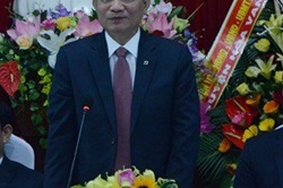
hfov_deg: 7.6
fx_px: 2120
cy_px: 58
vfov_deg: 5.1
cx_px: 146
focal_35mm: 270
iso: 3200
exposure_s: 1/80
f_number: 5.6
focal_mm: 90
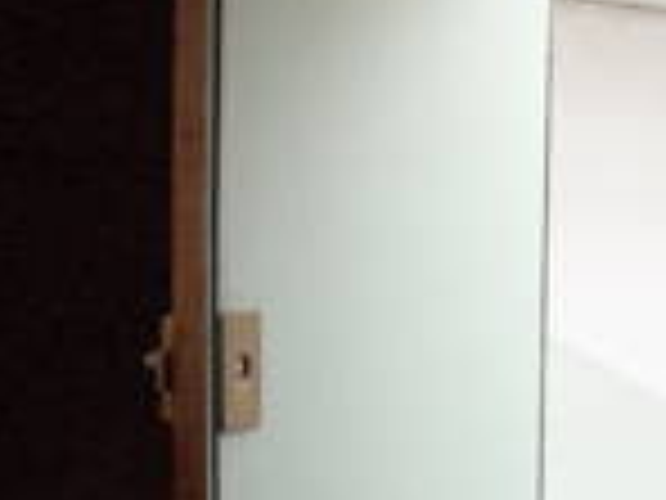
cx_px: 657
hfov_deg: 27.1
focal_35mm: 68
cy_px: 545
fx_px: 1308
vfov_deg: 20.6
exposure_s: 1/143
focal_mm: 5.8
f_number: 2.8
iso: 100
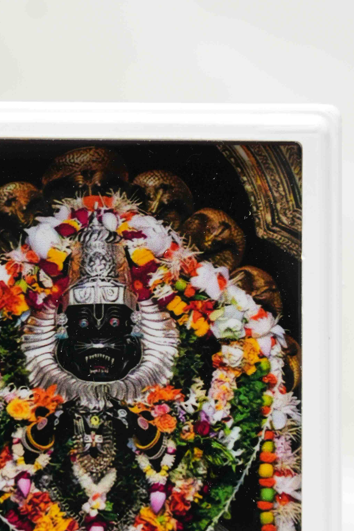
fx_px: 3540
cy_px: 299
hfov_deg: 5.7
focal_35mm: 240
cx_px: 101
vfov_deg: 8.6
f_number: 5
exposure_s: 1/80
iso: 400
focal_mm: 105
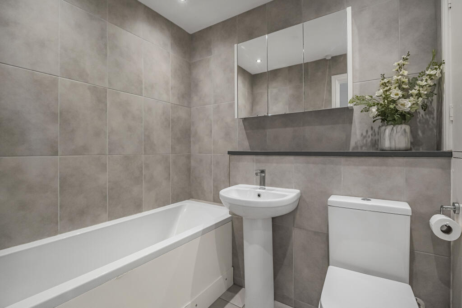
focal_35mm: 16
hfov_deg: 95.0
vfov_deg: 72.1
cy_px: 154
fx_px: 212
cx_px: 231
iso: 1600
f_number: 6.3
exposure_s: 1/80
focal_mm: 16.5
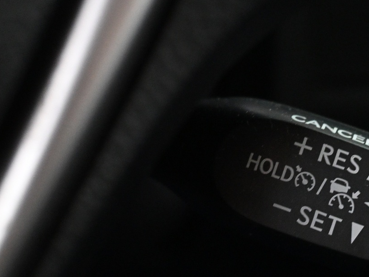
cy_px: 148
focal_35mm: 87
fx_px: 932
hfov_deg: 22.2
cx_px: 283
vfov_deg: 16.9
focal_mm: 30.5
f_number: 4.8
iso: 4000
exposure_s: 1/15
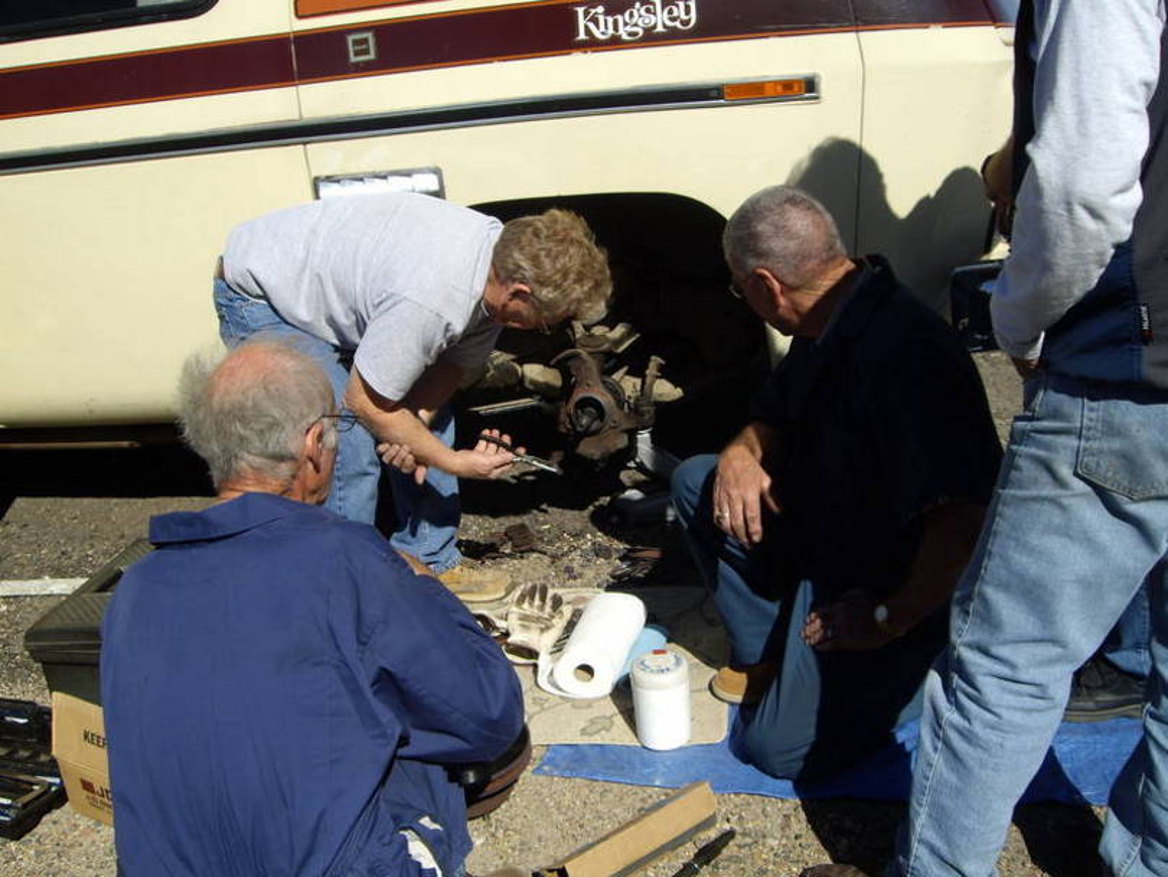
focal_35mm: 38
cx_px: 584
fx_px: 1283
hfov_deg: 49.0
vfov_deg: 37.7
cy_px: 438
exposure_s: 1/500
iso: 50
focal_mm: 6.2
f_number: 4.3
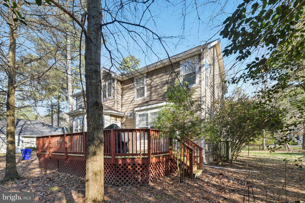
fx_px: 136
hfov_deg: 96.7
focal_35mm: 16
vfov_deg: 73.7
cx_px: 152
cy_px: 102
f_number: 8
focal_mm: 16
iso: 100
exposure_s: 1/25
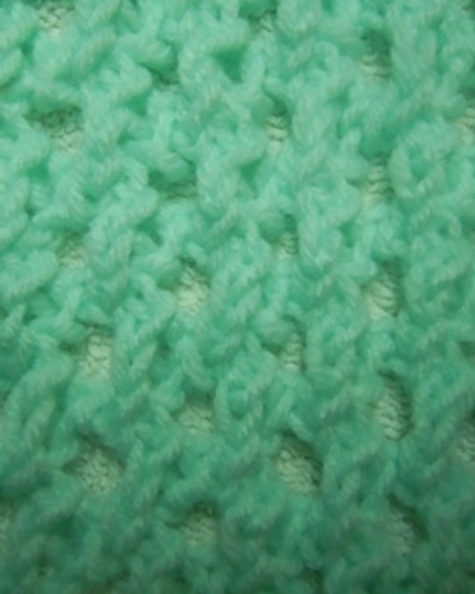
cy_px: 291
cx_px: 176
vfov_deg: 45.8
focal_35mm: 40
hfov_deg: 37.1
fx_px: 703
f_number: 3.5
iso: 800
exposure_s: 1/100
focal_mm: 5.4
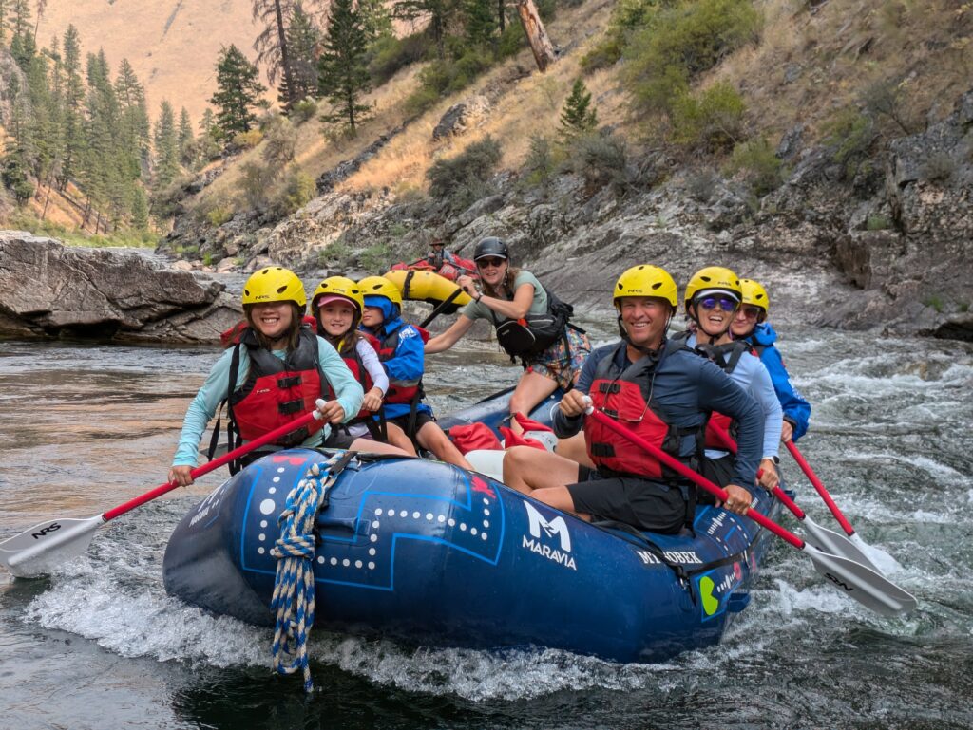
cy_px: 365
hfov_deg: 37.5
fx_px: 1434
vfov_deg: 28.6
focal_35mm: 51
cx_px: 486
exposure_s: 1/651
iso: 38
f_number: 1.89
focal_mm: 5.43
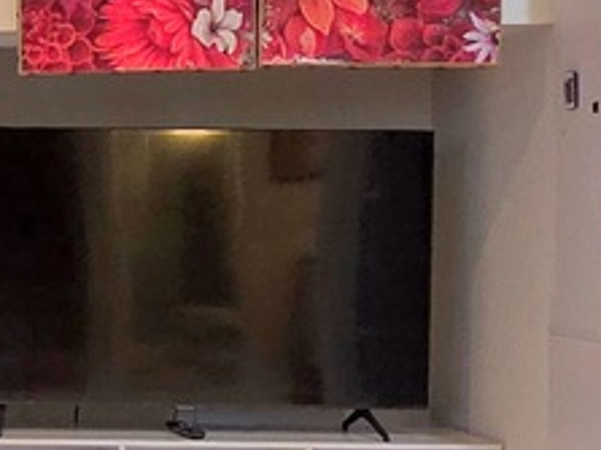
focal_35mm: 84
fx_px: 1458
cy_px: 272
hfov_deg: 20.7
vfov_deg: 17.5
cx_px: -229
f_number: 2.2
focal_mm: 2.2
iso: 250
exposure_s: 1/120
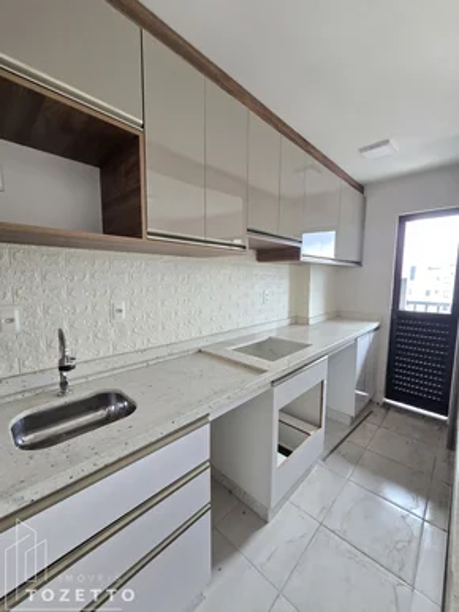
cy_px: 306
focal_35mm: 13
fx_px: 230
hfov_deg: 90.0
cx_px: 230
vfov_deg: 106.1
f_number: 2.2
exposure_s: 1/60
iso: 250
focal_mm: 2.2
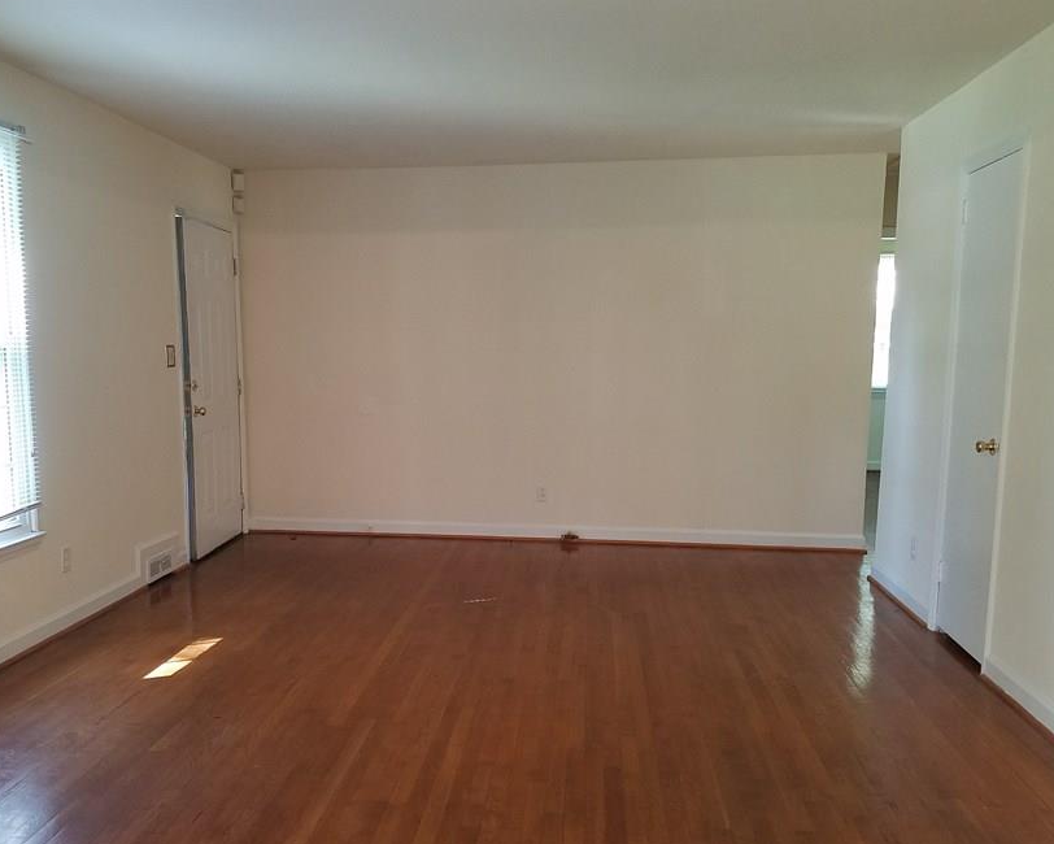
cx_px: 441
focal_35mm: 32
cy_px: 478
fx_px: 998
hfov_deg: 55.4
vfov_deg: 45.7
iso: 125
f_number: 1.7
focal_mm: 4.2
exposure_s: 1/24
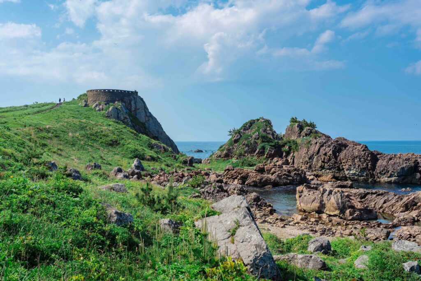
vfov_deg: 37.9
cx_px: 210
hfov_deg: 54.4
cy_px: 140
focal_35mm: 35
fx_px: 409
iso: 100
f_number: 11
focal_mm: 35
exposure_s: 1/160
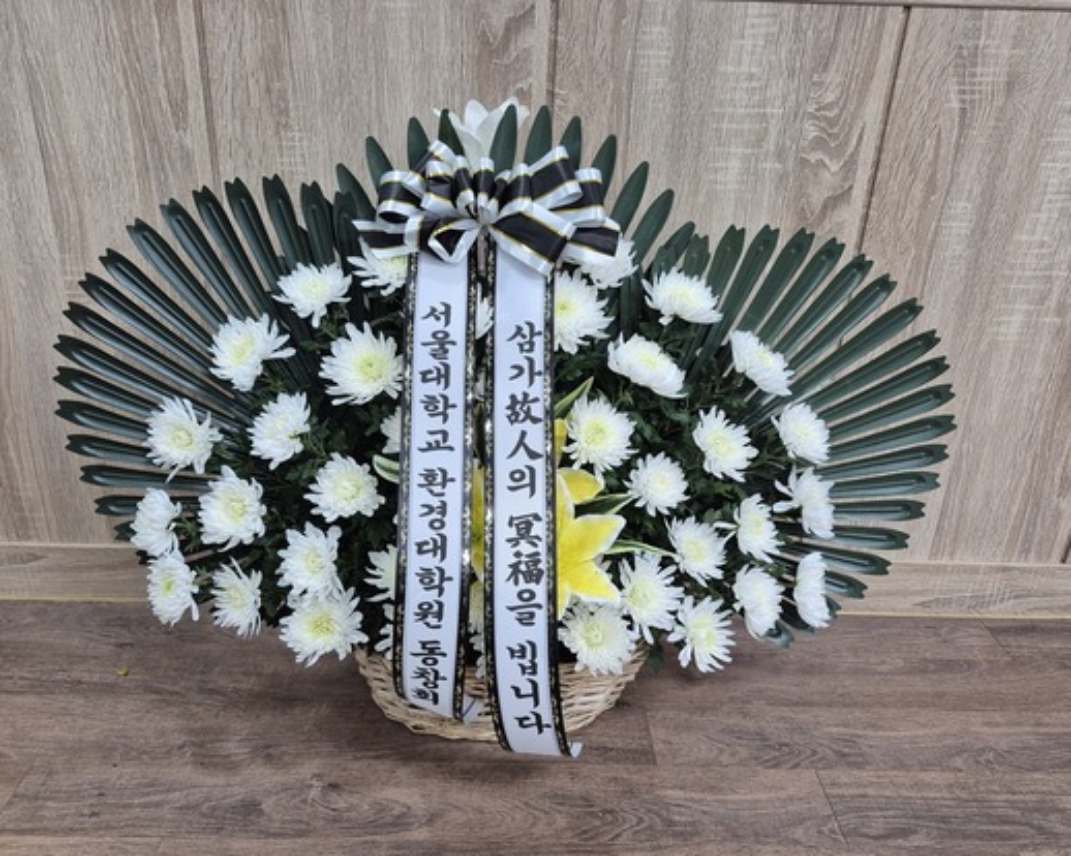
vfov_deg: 54.9
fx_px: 824
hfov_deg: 66.0
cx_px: 517
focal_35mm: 26
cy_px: 451
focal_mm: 5.4
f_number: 1.8
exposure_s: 1/120
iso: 320
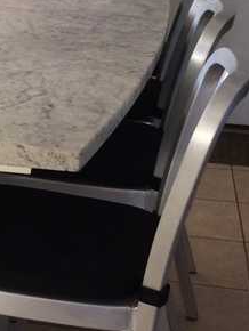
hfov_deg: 14.0
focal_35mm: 100
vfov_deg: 19.5
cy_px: 239
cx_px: -105
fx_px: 958
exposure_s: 1/30
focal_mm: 4.15
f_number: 2.2
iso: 64
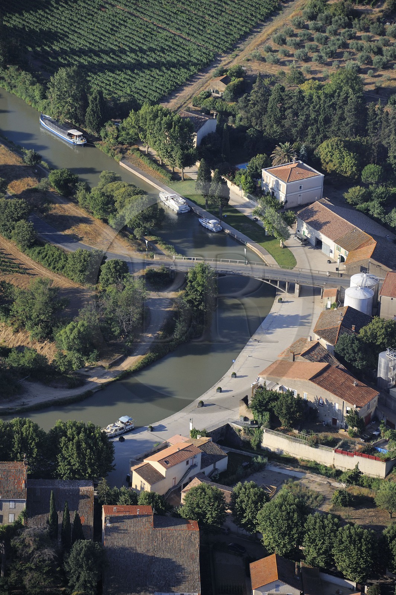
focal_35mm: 195
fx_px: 3223
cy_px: 298
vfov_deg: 10.6
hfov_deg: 7.0
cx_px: 198
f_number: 6.3
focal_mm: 195
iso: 400
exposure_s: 1/1000
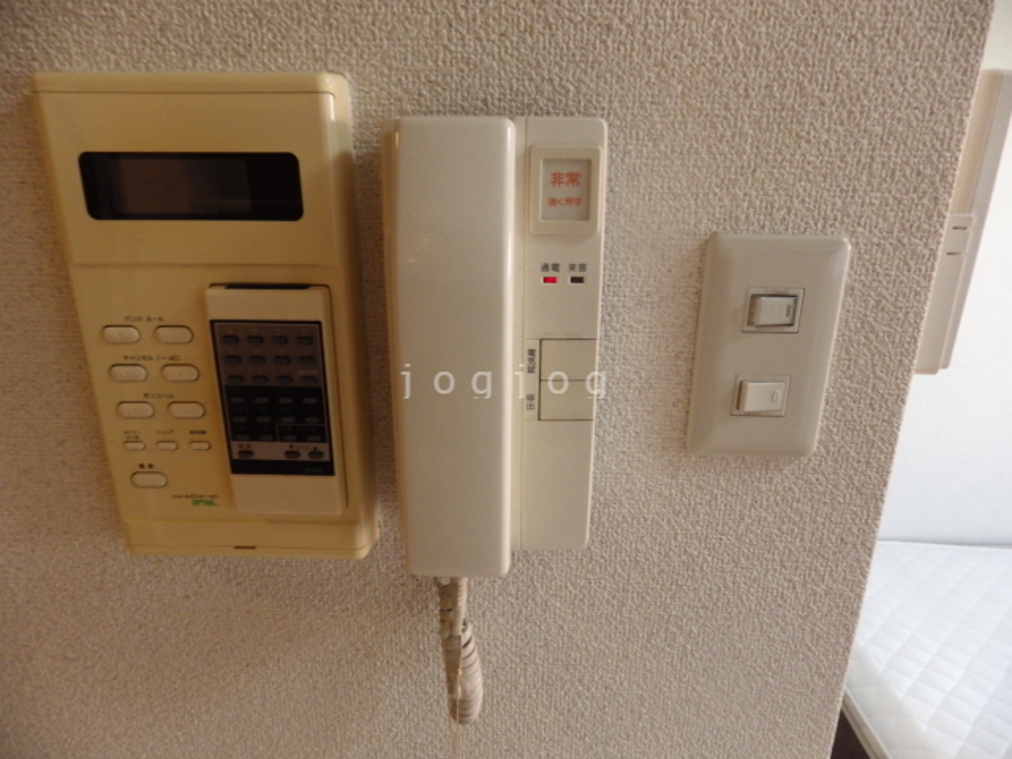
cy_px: 380
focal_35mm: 22
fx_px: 643
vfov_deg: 61.1
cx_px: 506
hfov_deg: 76.4
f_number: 3.1
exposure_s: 1/45
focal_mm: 4
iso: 320
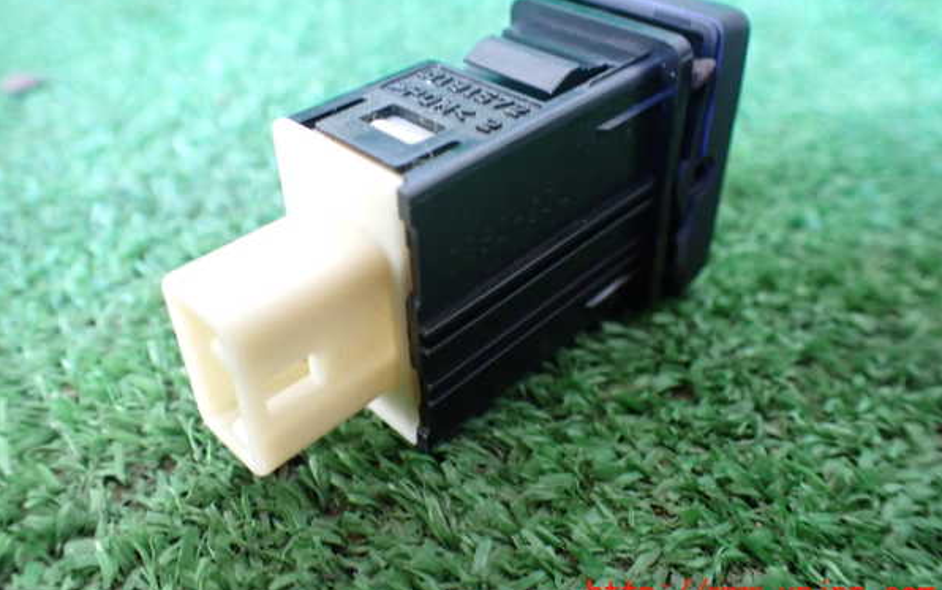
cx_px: 469
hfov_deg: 59.6
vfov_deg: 39.4
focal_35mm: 32
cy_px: 259
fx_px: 822
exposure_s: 1/40
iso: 800
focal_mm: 5.4
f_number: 2.3
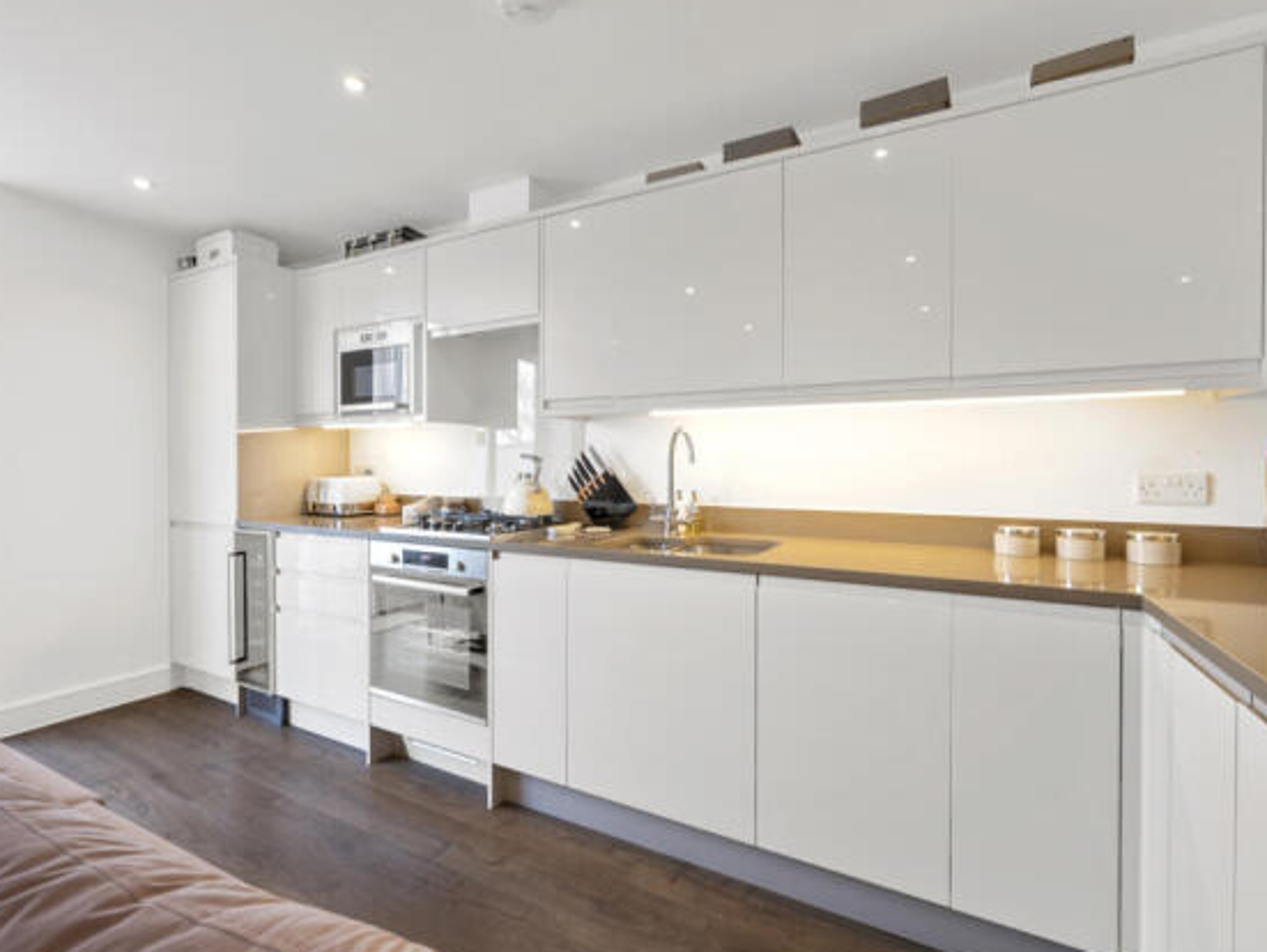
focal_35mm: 16
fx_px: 586
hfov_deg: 94.4
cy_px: 492
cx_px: 612
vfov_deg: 78.1
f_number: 16
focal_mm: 14
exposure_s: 1/1.25
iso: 200
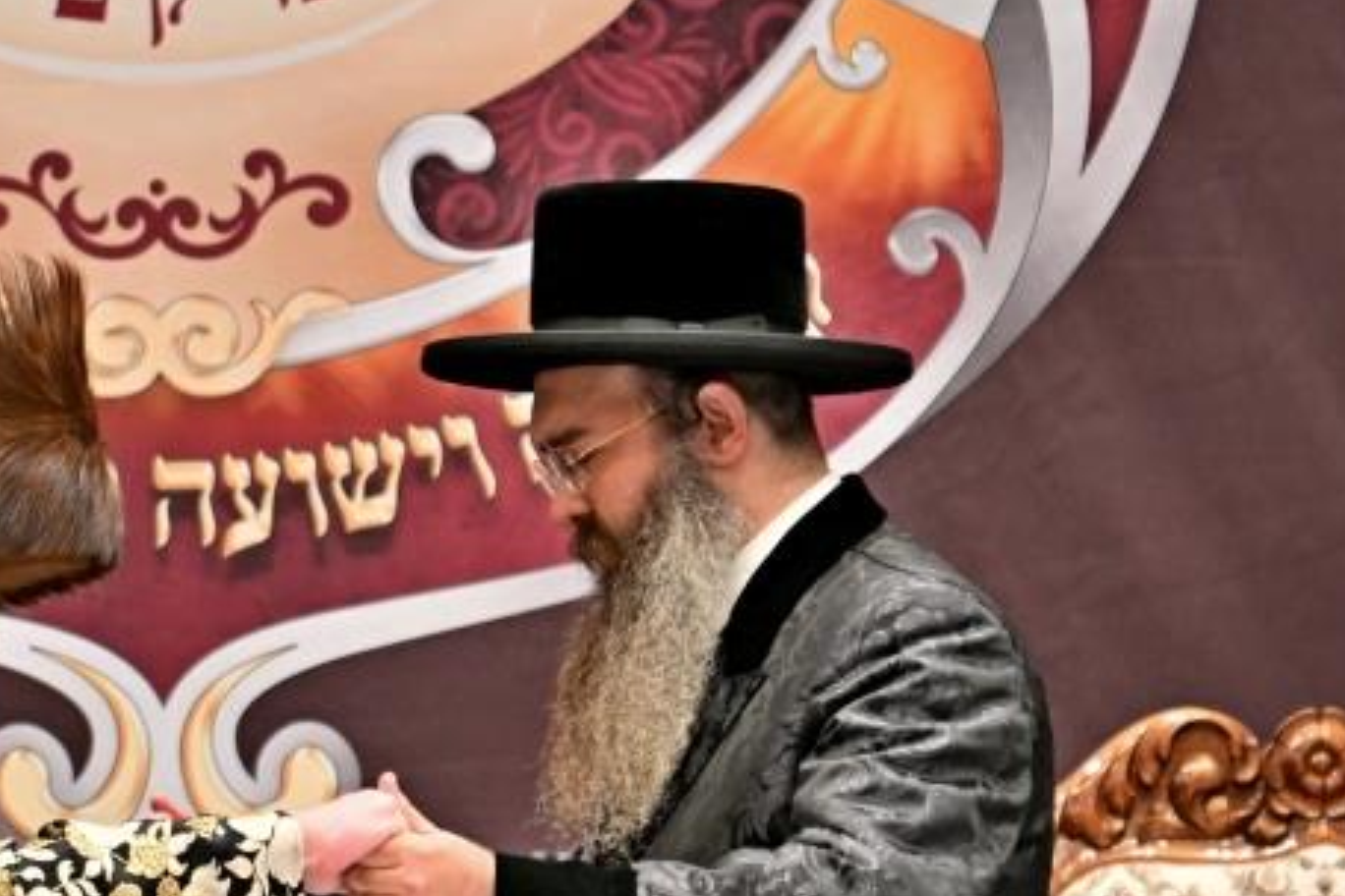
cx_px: 204
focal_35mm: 673
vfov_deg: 2.0
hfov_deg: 3.1
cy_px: 553
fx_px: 25142
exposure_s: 1/250
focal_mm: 200
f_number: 2.8
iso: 320
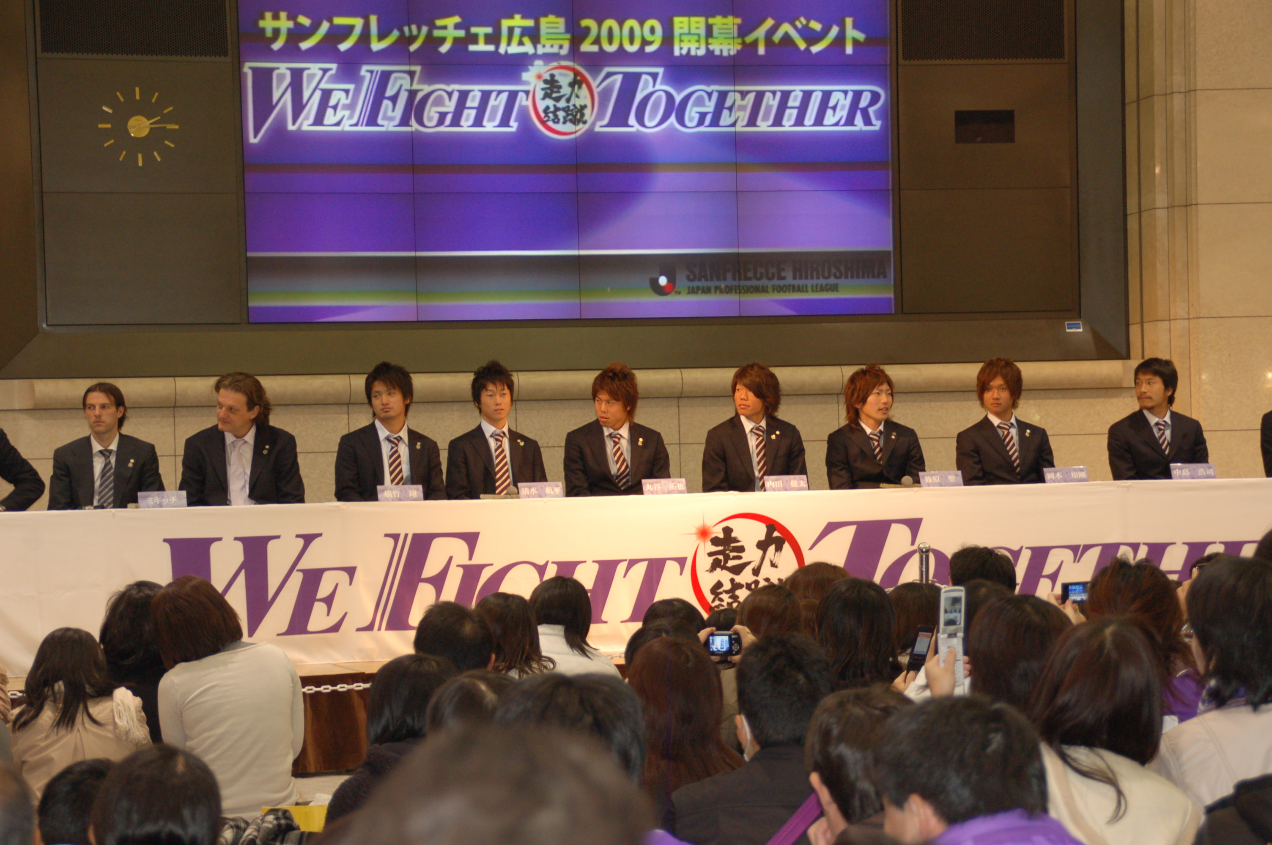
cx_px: 636
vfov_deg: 14.0
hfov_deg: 20.9
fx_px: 3442
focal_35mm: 98
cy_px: 422
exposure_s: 1/60
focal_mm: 65
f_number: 5.3
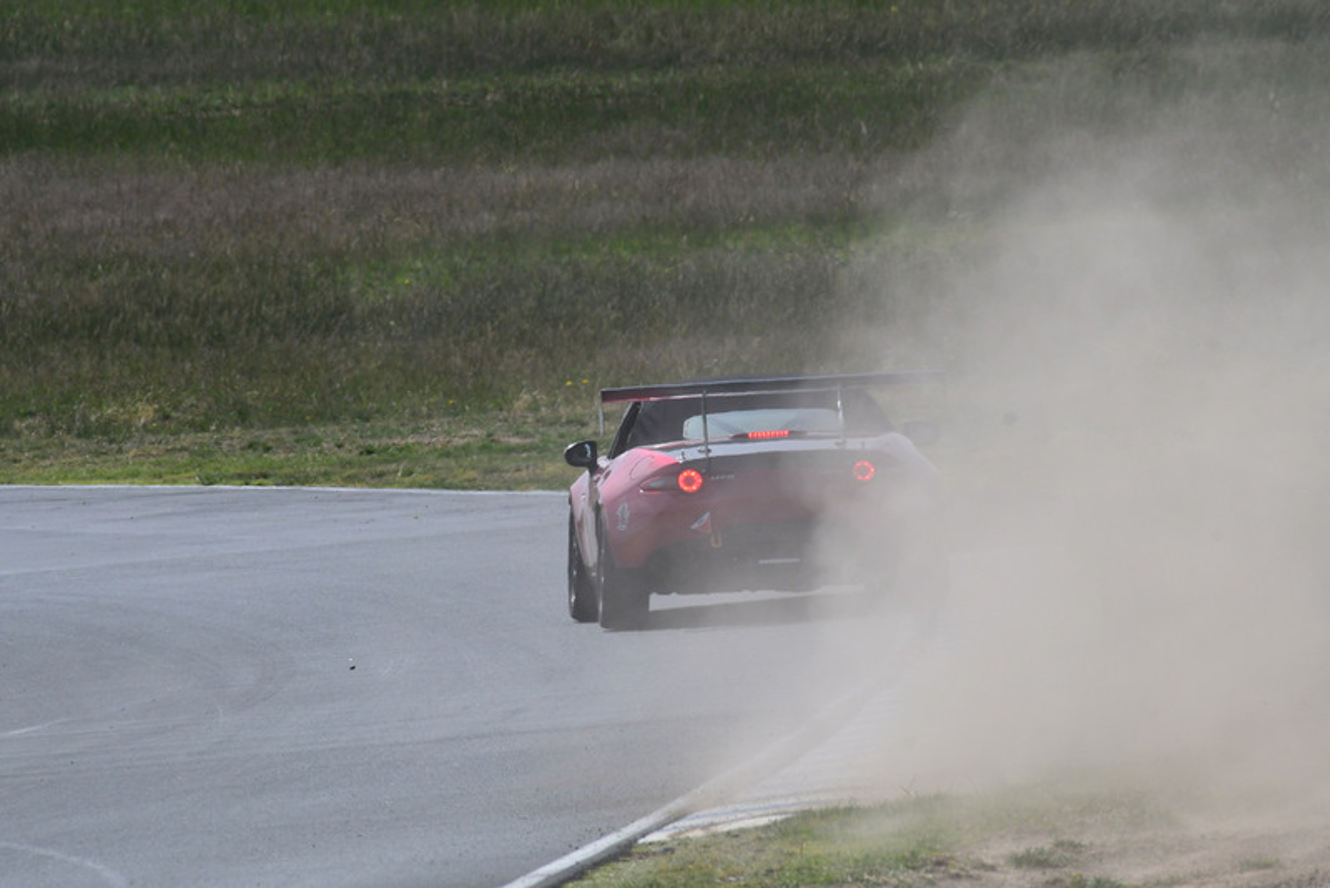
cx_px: 665
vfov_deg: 1.8
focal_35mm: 750
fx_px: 27717
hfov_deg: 2.7
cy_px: 444
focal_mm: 500
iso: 320
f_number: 11
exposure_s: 1/640
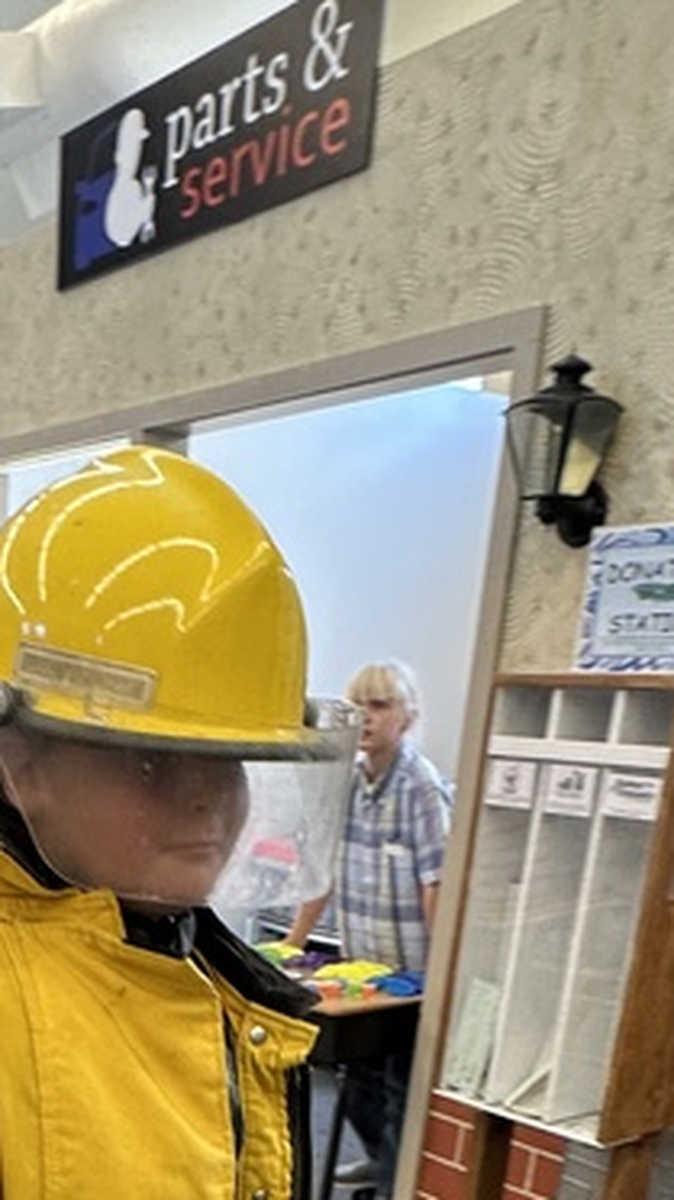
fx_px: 1336
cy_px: 1281
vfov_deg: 40.3
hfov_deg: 27.1
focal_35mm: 42
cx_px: 45
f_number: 2.2
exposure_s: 1/120
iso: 160
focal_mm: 2.22
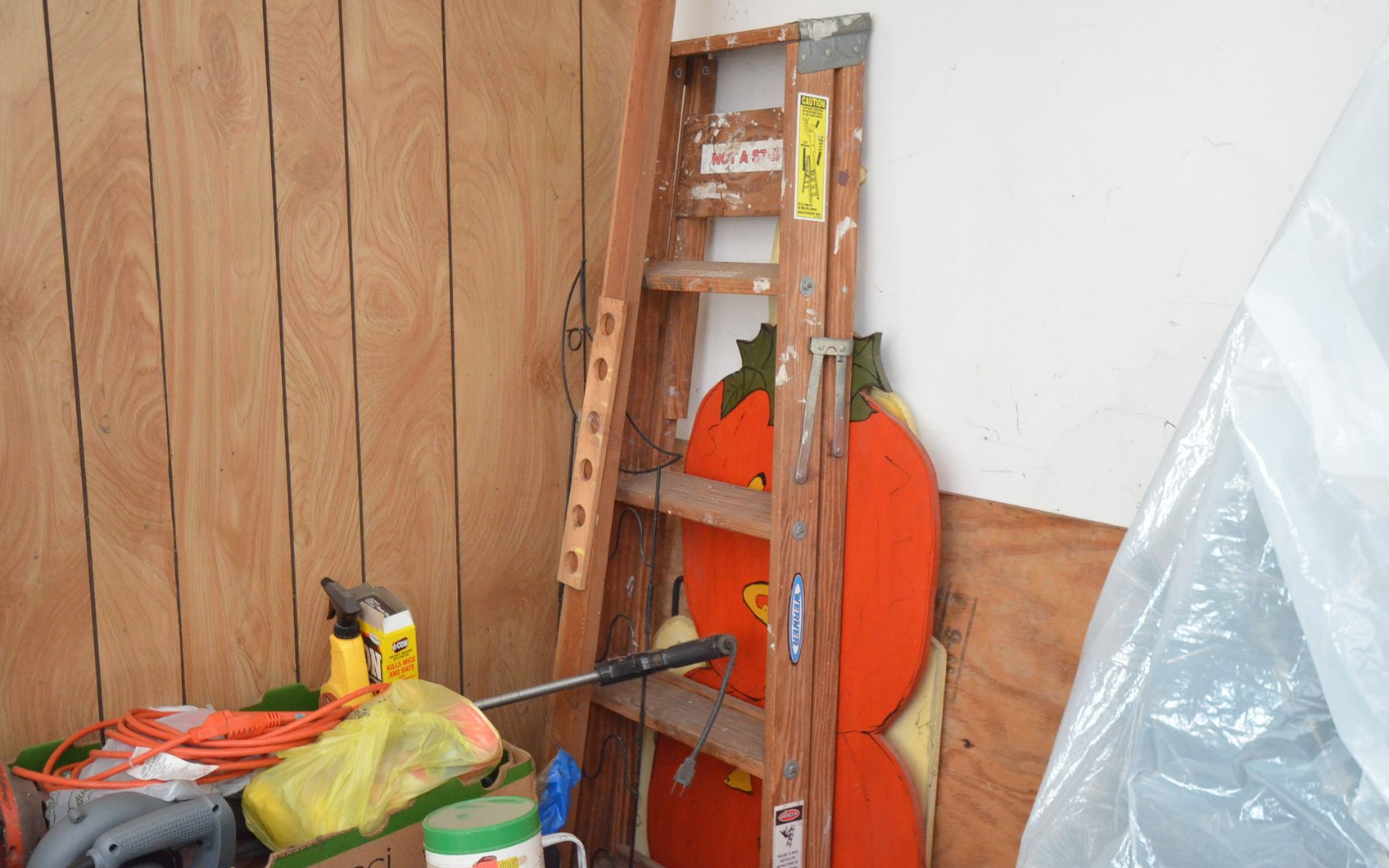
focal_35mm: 37
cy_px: 439
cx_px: 700
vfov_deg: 34.4
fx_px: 1401
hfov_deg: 52.7
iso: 3200
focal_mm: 24
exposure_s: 1/60
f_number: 4.5
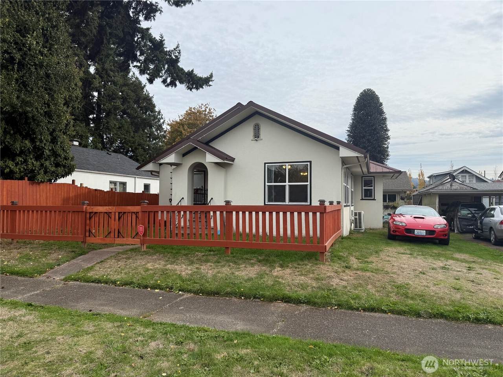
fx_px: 349
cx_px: 252
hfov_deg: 71.6
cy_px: 188
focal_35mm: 24
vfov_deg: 56.8
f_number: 1.78
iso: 80
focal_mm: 6.76
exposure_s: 1/3425
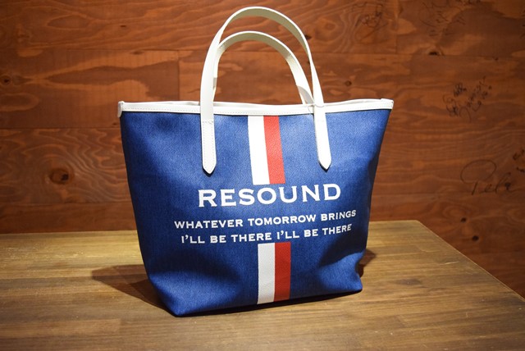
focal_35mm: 36
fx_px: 525
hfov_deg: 53.1
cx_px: 262
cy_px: 176
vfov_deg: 36.9
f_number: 4
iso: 3200
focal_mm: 24
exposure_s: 1/100
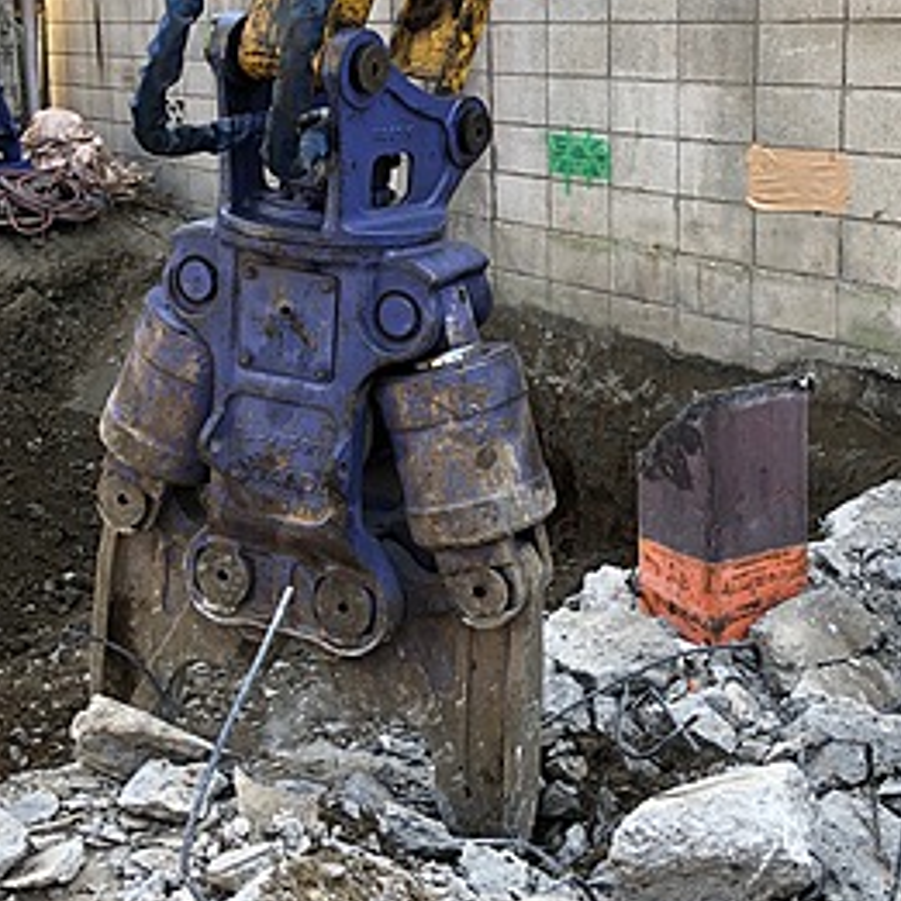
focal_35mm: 57
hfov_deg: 30.0
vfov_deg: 29.8
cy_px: 280
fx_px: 1679
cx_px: 497
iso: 20
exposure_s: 1/362
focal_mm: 4
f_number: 1.8
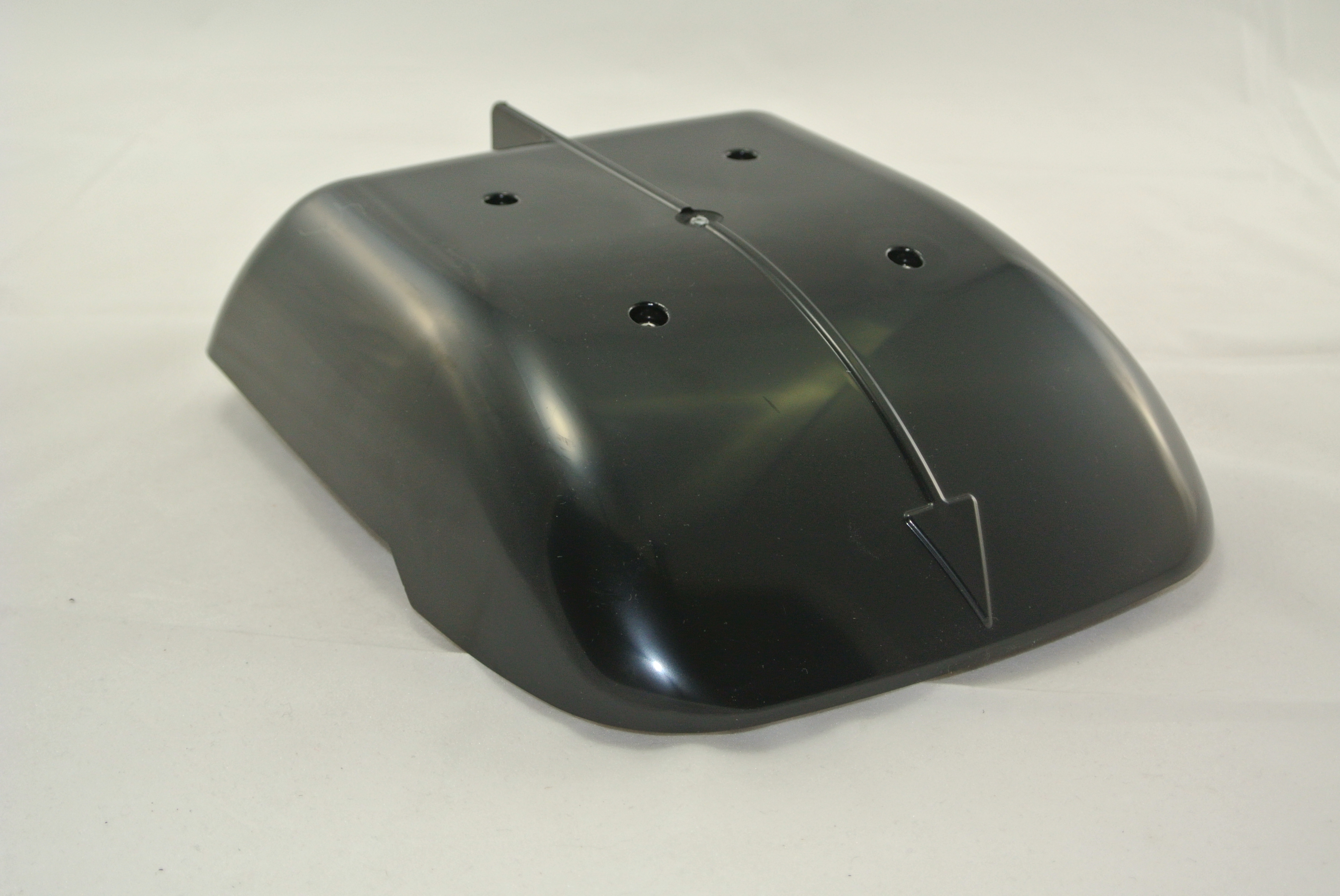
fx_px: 2087
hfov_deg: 35.6
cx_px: 670
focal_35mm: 56
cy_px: 448
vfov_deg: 24.3
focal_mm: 21.1
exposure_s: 1/60
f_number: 5
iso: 400
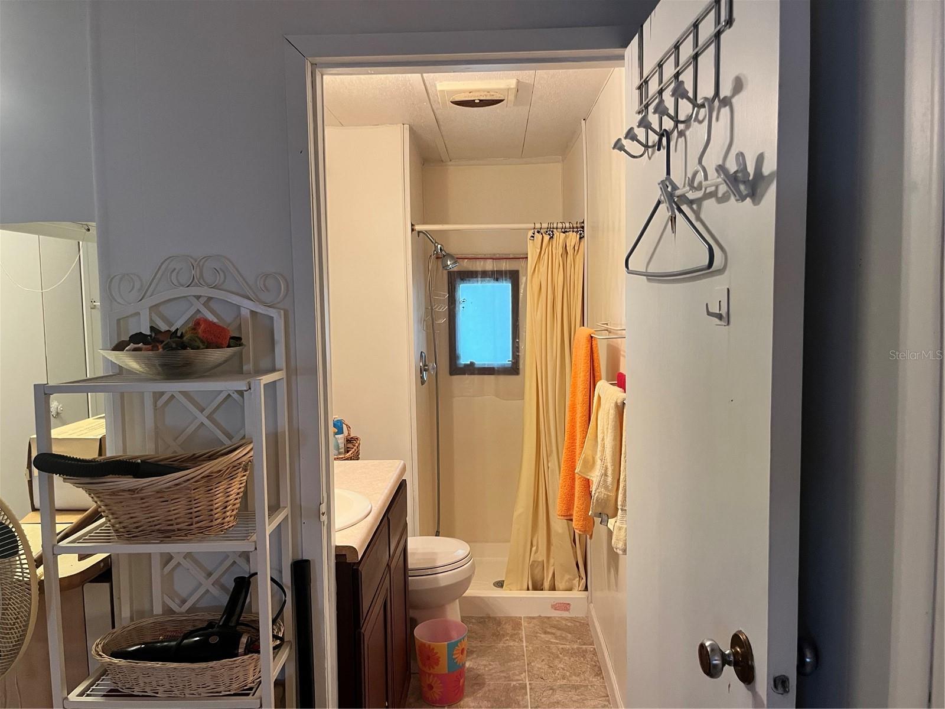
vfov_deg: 53.1
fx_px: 710
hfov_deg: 67.3
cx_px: 472
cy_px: 354
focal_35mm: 26
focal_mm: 5.1
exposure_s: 1/60
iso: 250
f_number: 1.6
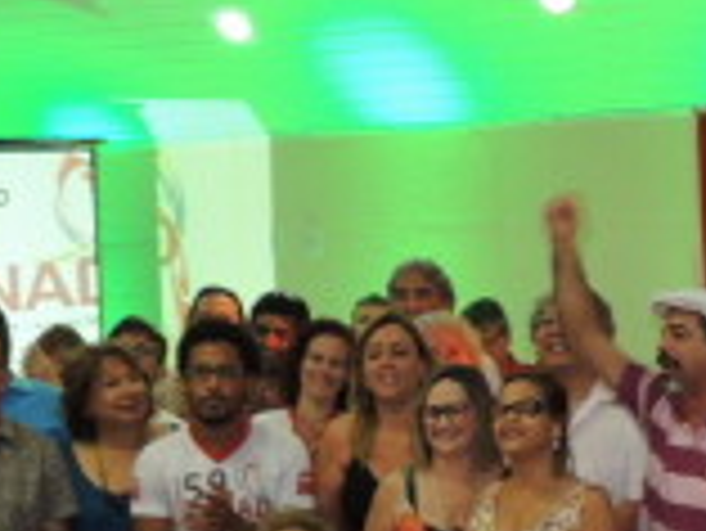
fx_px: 2184
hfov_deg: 17.9
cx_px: 702
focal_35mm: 107
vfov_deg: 13.5
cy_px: 608
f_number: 3.1
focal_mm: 4.9
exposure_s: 1/30
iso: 200
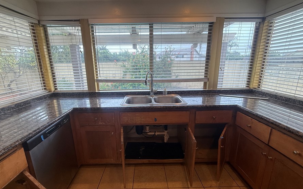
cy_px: 101
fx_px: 140
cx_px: 147
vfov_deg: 67.9
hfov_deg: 94.3
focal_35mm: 17
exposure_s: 1/120
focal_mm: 2.22
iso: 100
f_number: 2.2
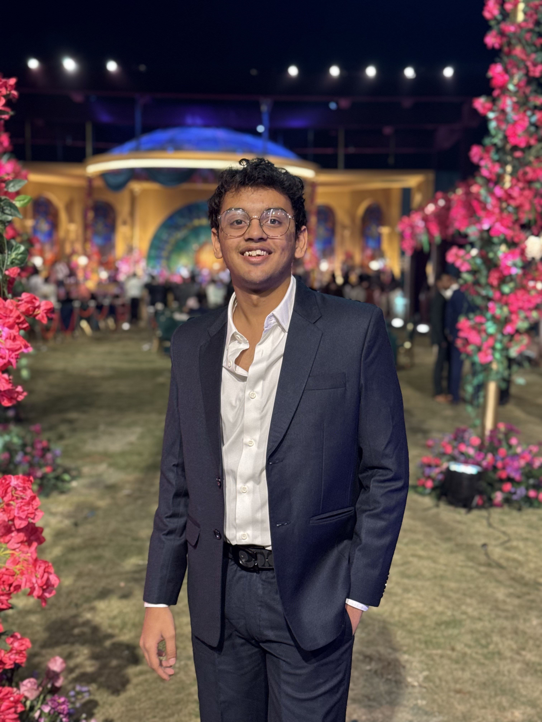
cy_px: 361
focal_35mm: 48
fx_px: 1002
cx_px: 271
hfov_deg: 30.3
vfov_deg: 39.7
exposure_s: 1/51
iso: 100
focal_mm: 6.76
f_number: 1.78
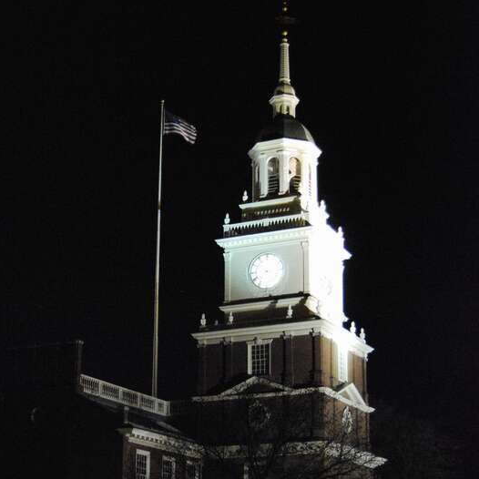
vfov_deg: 27.6
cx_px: 241
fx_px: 971
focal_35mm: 62
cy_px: 304
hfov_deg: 27.7
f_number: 4.5
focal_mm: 32
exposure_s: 1/20
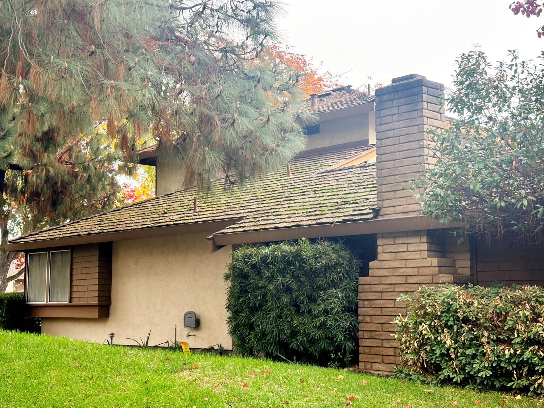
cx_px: 272
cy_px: 204
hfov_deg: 36.8
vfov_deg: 28.0
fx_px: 817
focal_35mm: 52
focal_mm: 5.96
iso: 64
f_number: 1.6
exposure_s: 1/60
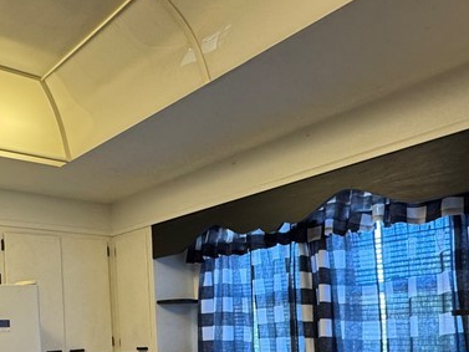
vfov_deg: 35.3
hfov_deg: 48.5
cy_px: 322
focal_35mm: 38
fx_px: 515
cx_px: 173
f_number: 2.2
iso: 250
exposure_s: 1/120
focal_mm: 2.22
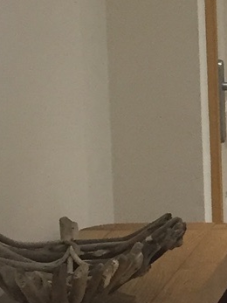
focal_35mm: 171
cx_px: 456
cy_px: 28
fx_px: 1496
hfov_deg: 8.2
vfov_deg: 11.5
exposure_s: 1/33
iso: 125
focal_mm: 4.15
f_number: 2.2
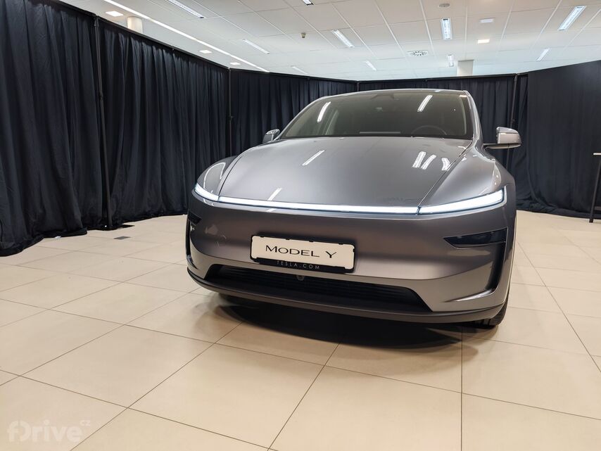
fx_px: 399
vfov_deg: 58.9
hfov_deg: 73.9
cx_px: 300
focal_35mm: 23
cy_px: 226
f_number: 2
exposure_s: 1/50.1
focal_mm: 8.72
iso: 500
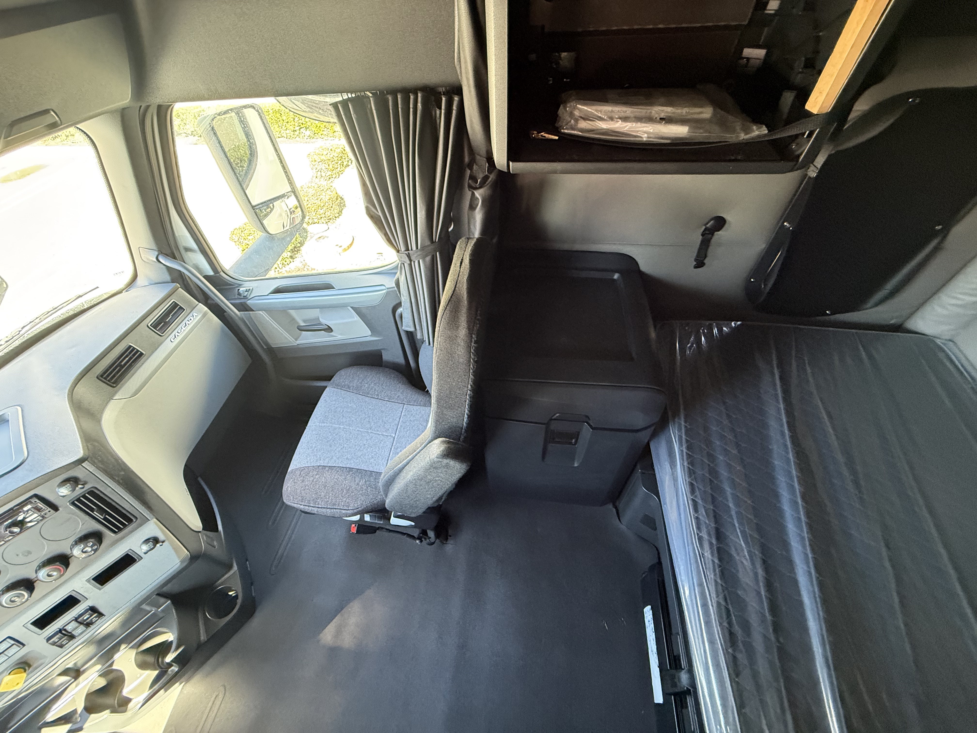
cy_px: 366
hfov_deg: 102.1
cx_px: 488
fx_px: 395
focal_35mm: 14
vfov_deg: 85.7
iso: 500
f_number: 2.2
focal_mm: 2.22
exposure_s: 1/60
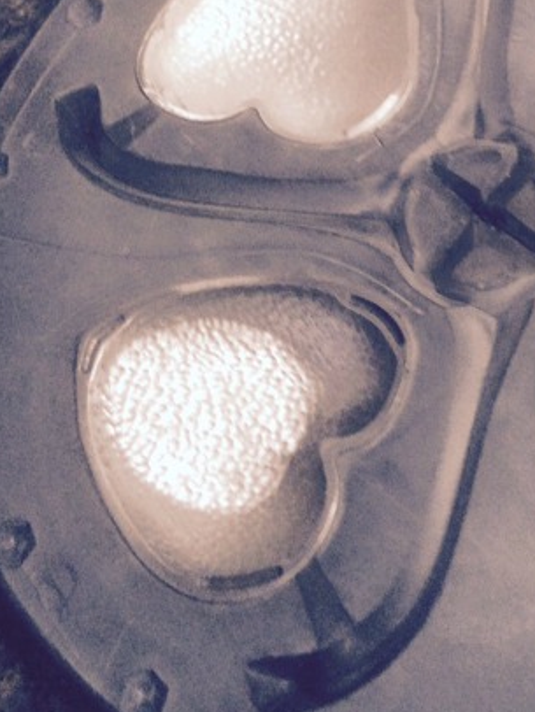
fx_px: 1215
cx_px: 537
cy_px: 73
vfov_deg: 31.2
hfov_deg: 23.8
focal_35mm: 59
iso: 200
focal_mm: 4.15
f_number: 2.2
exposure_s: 1/30
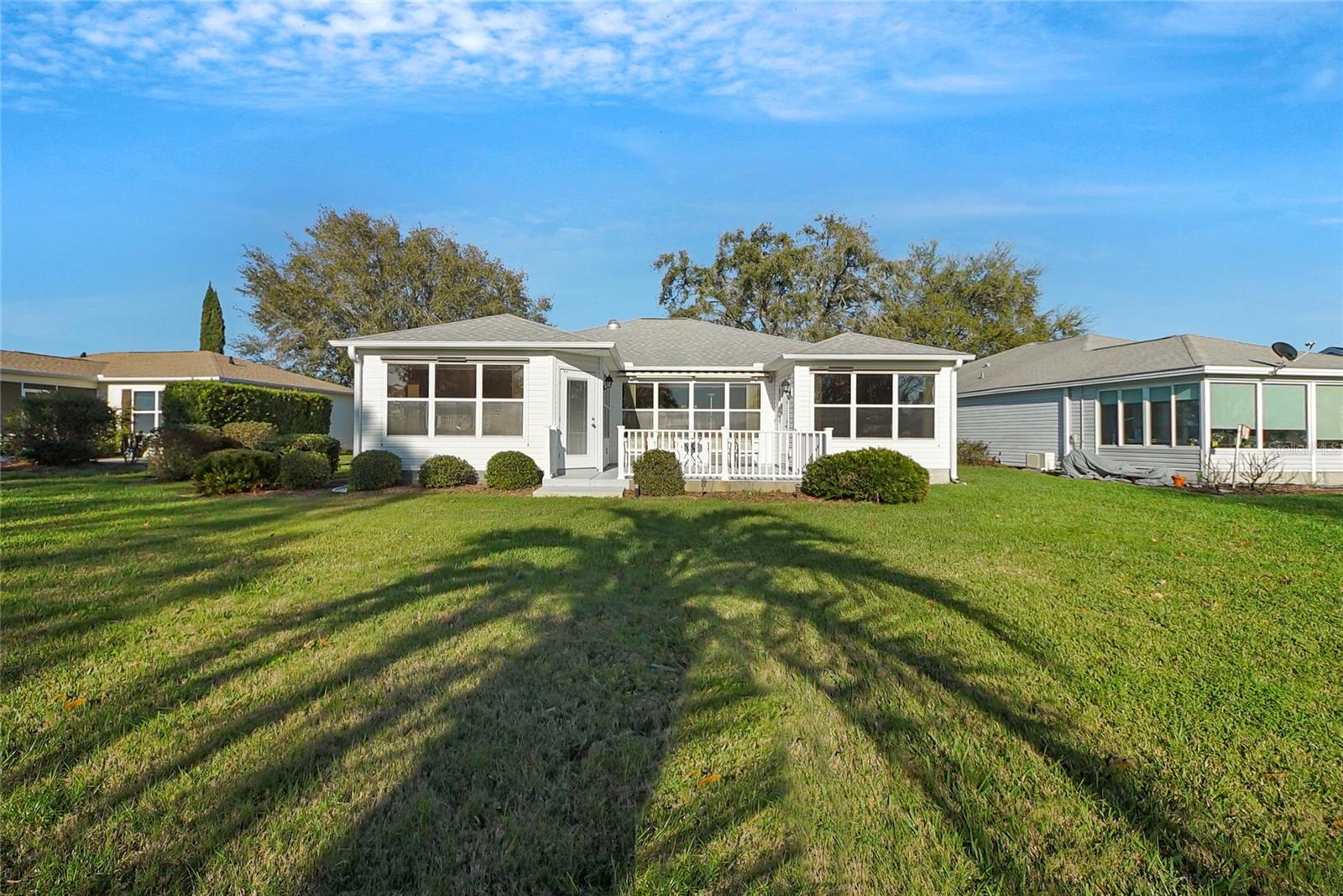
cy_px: 448
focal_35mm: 15
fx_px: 560
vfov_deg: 77.4
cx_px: 672
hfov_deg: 100.4
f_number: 7.1
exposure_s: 1/2500
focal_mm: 10
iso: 1000
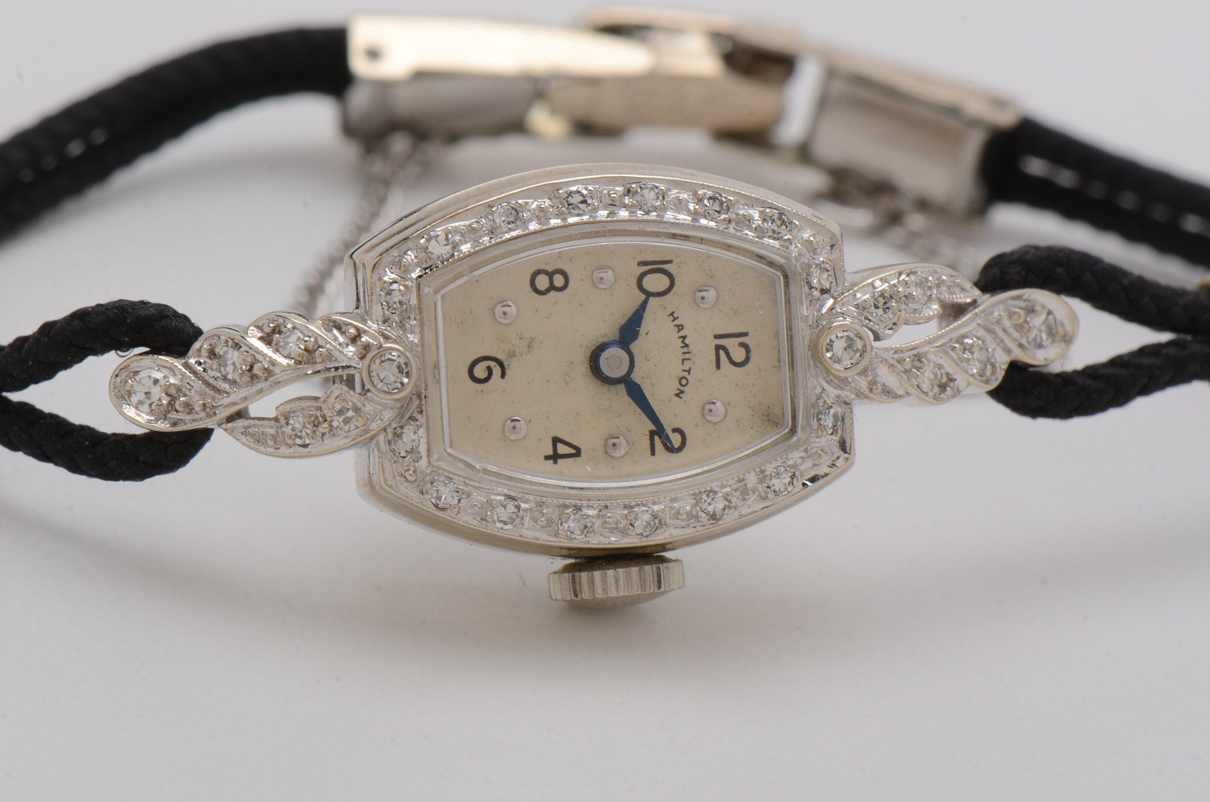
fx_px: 4277
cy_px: 401
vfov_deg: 10.7
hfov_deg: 16.1
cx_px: 605
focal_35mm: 128
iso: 200
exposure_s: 1/160
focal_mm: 85
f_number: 20
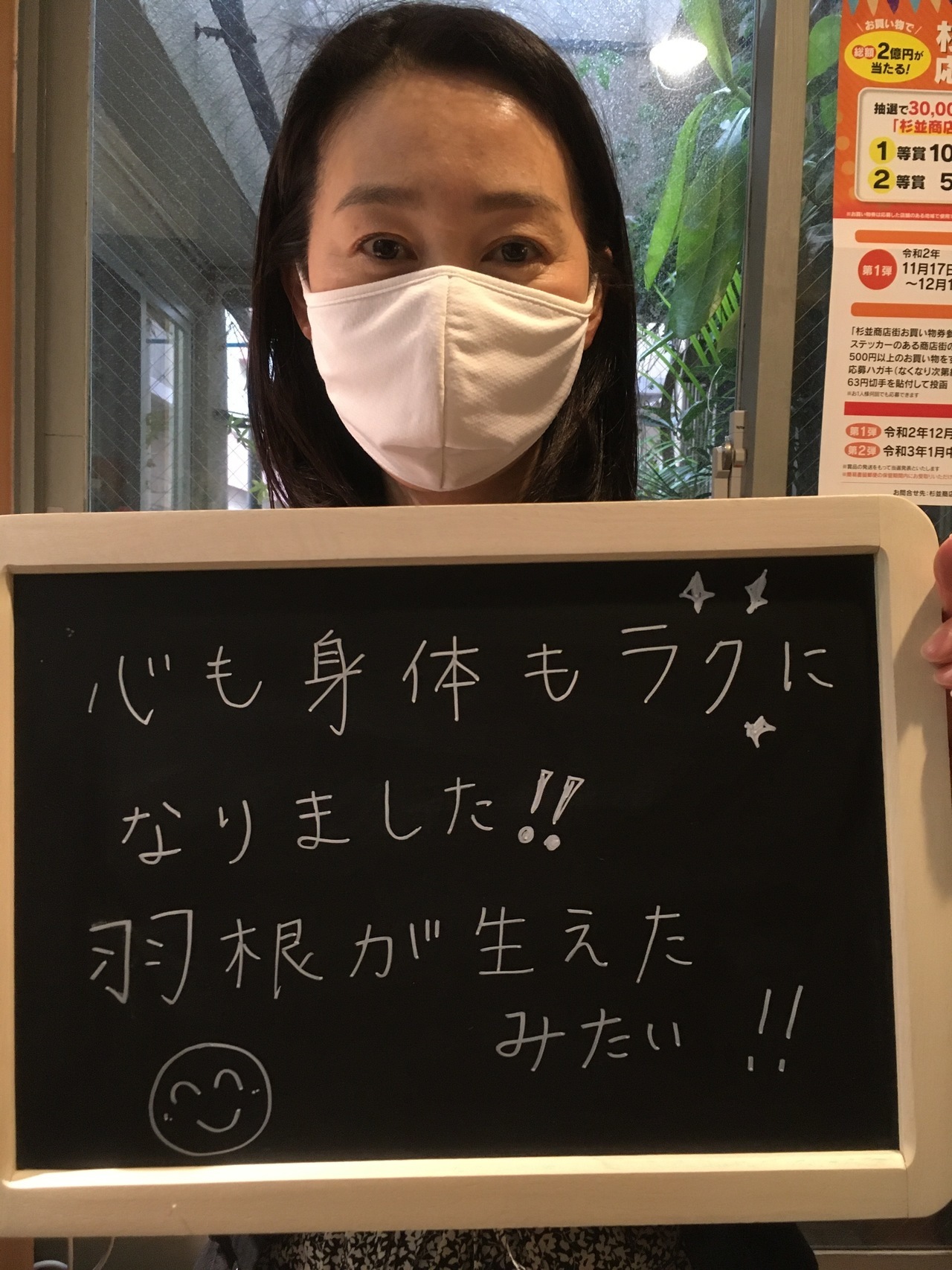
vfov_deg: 61.7
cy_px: 635
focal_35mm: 29
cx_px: 476
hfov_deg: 48.2
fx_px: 1064
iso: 200
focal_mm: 4.15
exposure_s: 1/30
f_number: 2.2
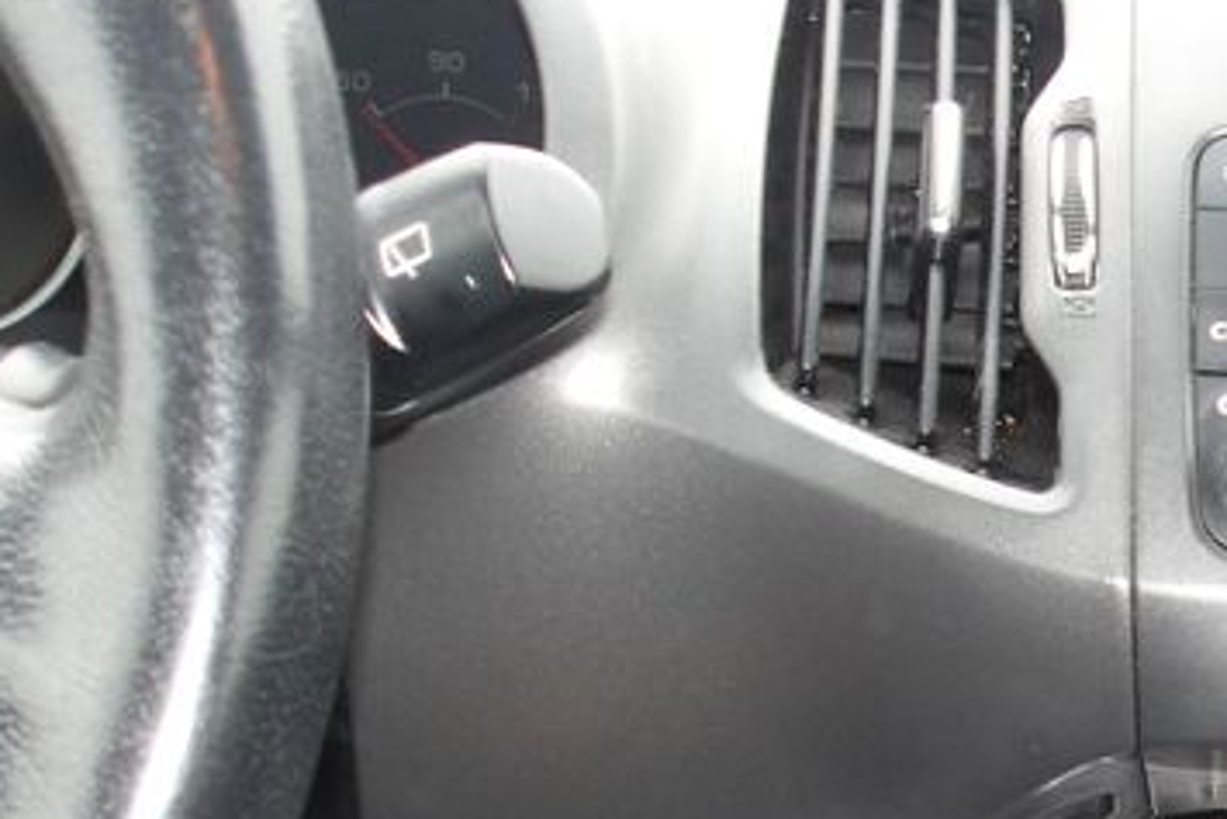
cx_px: 1649
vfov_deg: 16.4
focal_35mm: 81
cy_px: 860
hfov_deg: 22.2
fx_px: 2762
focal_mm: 4.9
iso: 200
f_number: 3
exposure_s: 1/21
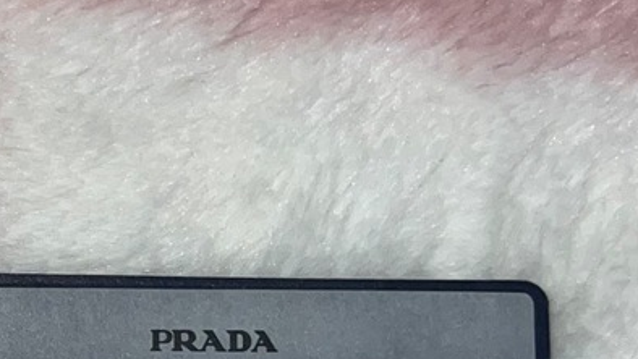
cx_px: -149
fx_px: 1946
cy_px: 404
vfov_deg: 10.4
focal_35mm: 115
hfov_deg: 17.6
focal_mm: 5.7
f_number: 1.5
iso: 32
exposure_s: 1/75
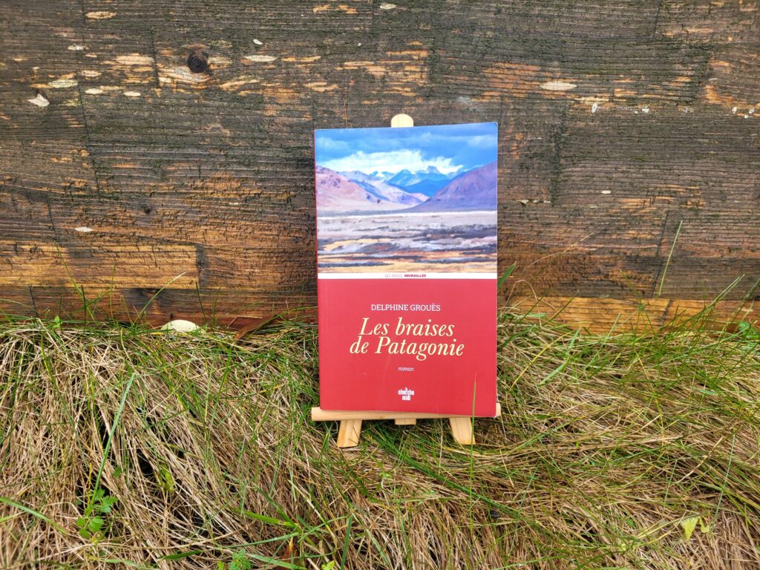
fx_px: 571
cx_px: 380
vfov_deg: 53.1
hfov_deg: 67.3
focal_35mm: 26
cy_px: 285
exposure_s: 1/120
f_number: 1.8
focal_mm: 5.4
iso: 80
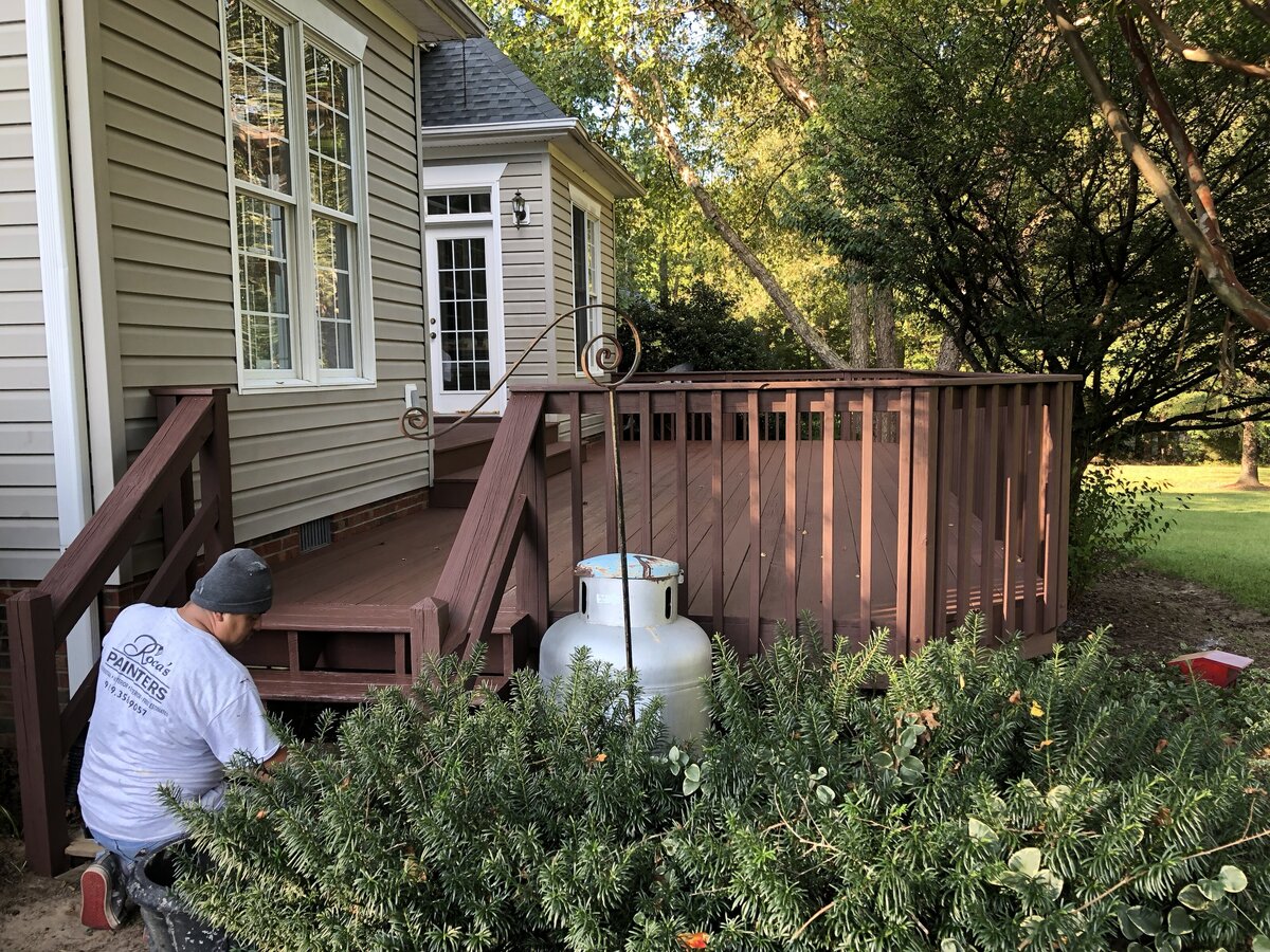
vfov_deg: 49.7
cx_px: 635
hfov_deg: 63.4
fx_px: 1027
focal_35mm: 28
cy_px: 476
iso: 50
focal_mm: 4
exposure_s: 1/120
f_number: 1.8
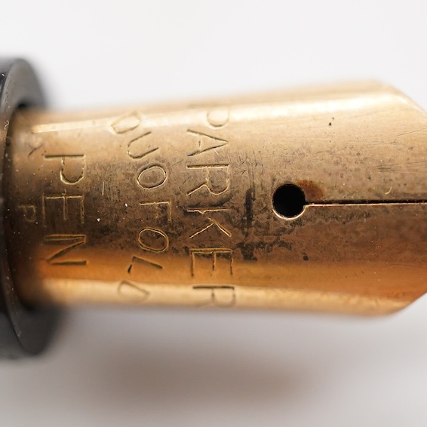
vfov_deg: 22.8
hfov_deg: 22.7
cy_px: 222
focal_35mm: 76
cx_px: 282
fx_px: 1061
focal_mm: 30
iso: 2500
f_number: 6.3
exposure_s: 1/200
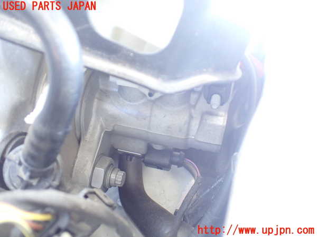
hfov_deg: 60.0
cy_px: 118
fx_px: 275
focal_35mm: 30
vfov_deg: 46.8
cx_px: 158
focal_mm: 5.4
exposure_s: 1/40
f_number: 2.3
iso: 800
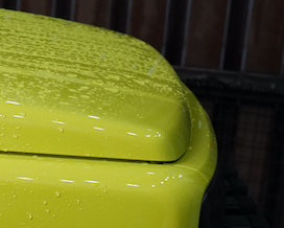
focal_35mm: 169
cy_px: 441
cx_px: -196
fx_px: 1422
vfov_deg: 8.7
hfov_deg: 10.8
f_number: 2.8
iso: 1600
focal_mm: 35
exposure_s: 1/40
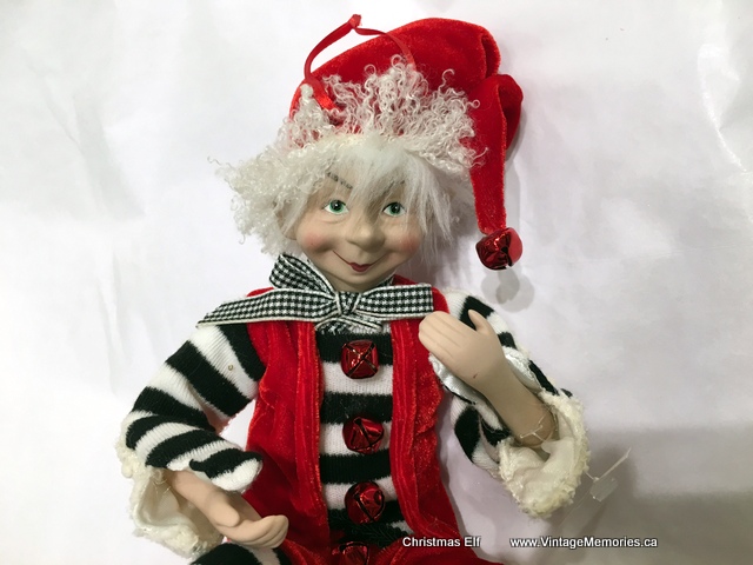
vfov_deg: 48.2
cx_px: 376
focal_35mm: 29
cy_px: 282
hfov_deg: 61.7
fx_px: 631
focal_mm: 4.15
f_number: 2.2
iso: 32
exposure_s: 1/30
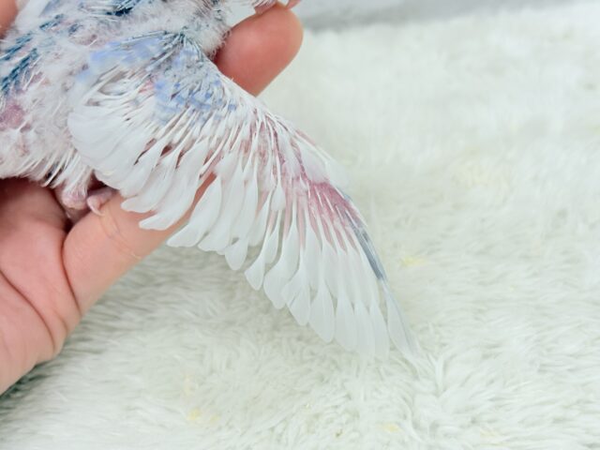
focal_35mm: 52
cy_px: 225
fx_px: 901
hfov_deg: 36.8
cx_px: 300
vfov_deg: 28.0
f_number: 1.6
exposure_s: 1/50
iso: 40
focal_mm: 5.96
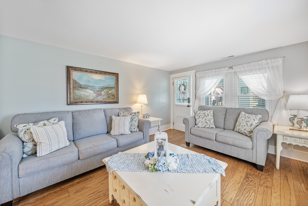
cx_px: 154
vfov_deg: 85.4
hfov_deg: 108.3
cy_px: 103
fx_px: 111
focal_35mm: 13
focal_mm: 13
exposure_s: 1/8
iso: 320
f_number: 8
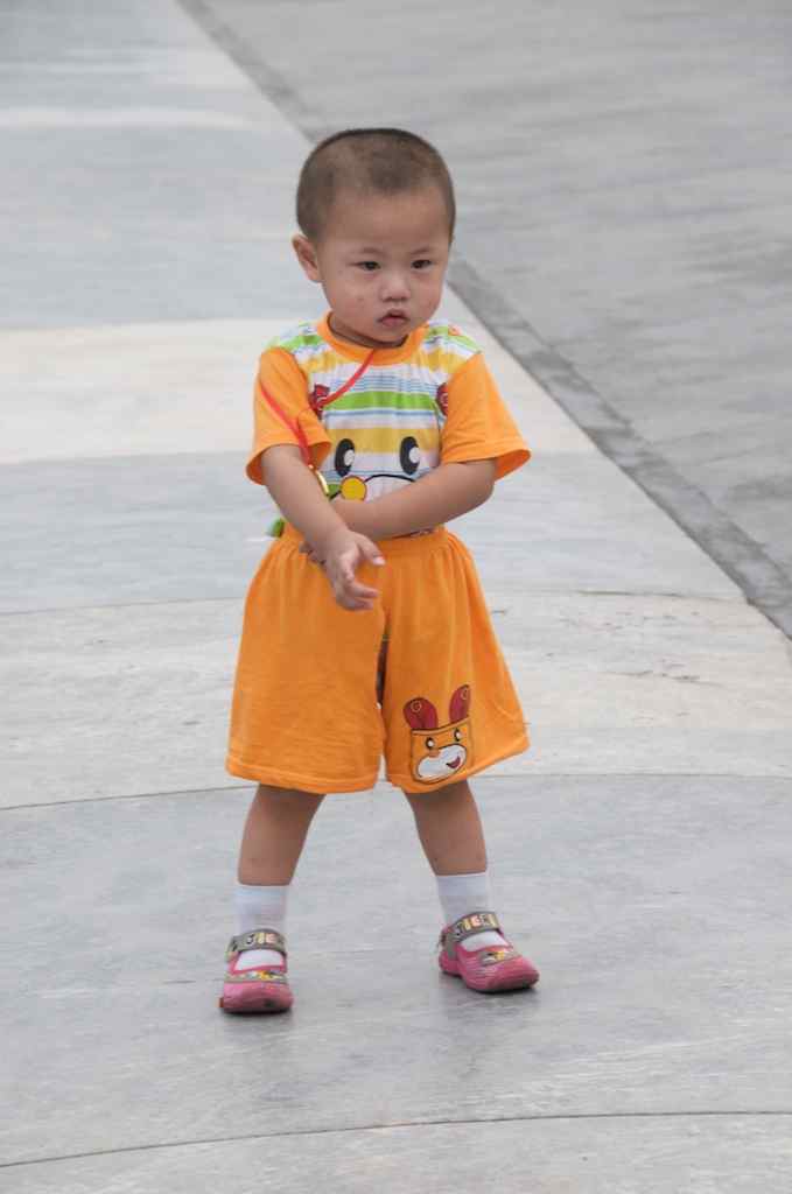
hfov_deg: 7.6
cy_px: 597
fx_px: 5962
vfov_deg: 11.4
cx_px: 396
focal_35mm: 180
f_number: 9
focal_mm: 120
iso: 400
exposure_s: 1/200
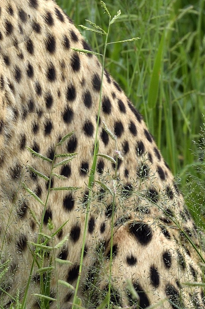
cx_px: -56
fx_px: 4556
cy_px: 50
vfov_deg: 3.9
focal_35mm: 533
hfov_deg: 2.6
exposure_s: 1/320
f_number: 10
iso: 400
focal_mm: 200
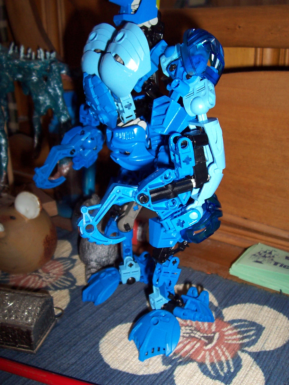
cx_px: 144
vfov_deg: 50.1
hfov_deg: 38.7
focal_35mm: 37
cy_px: 192
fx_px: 412
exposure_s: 1/60
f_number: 2.8
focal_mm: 5.6
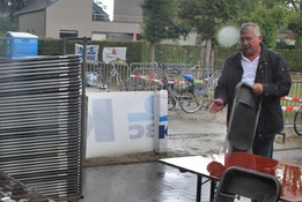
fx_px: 521
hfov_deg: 31.9
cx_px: 90
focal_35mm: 62
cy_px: 123
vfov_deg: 22.0
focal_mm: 18
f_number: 5
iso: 200
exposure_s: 1/100
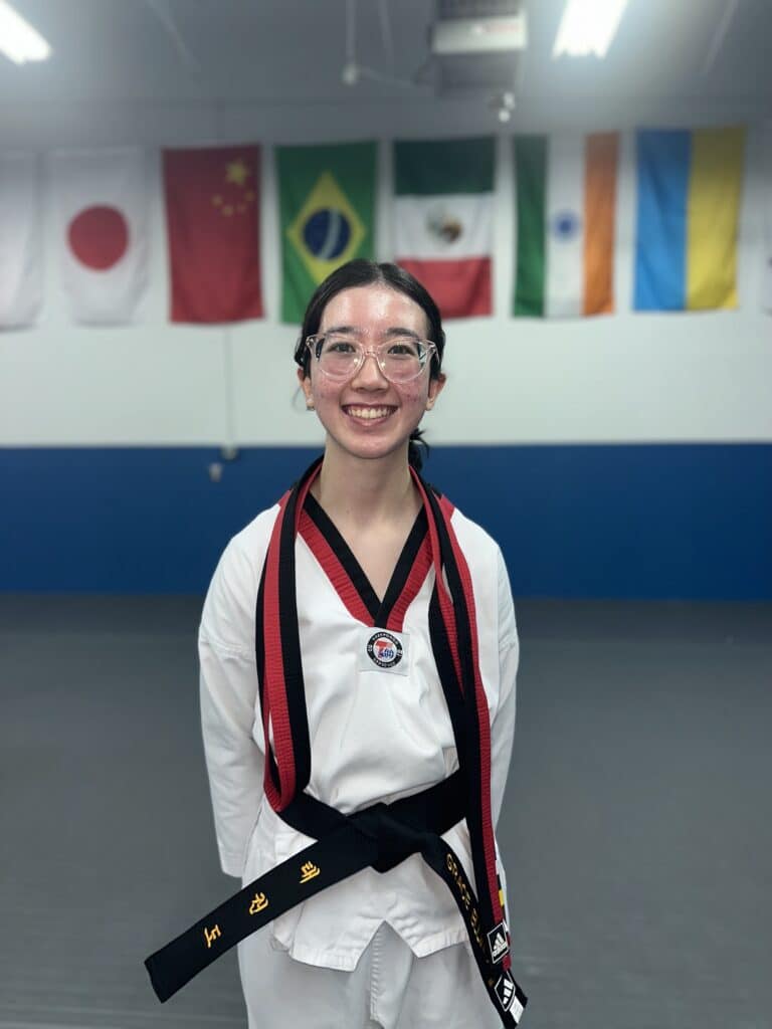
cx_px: 386
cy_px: 514
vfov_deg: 71.6
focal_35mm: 24
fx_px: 714
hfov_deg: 56.8
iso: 64
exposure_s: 1/32
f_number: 1.78
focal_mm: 6.86
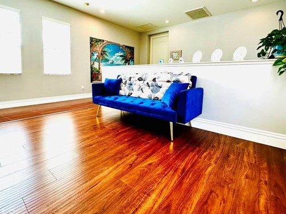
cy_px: 85
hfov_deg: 87.5
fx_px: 149
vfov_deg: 70.8
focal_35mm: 18
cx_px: 128
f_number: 2.2
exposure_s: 1/120
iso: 160
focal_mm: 2.22
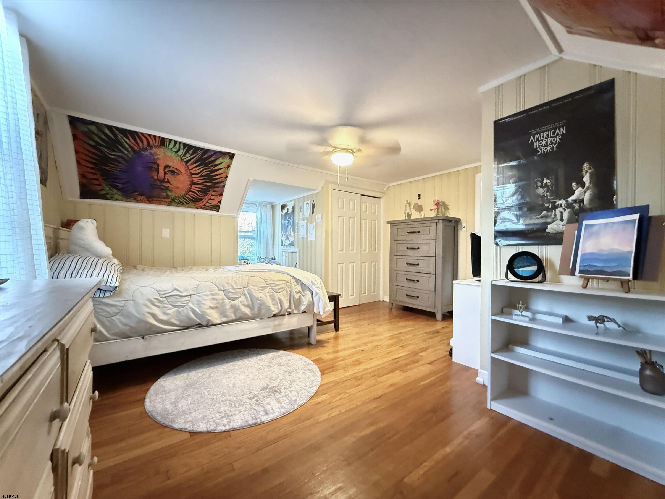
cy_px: 250
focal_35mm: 14
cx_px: 332
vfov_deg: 85.7
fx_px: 269
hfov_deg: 102.1
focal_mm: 2.22
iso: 2500
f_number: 2.2
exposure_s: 1/30
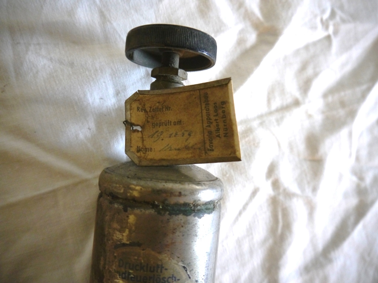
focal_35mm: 28
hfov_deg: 63.4
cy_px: 142
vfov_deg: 49.7
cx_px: 189
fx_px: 306
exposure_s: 1/60
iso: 1250
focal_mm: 14
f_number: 3.5
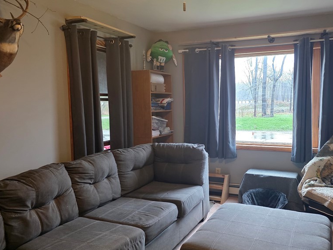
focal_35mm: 31
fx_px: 298
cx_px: 192
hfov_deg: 58.1
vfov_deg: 45.4
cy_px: 119
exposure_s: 1/120
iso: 640
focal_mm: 6.3
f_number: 1.7
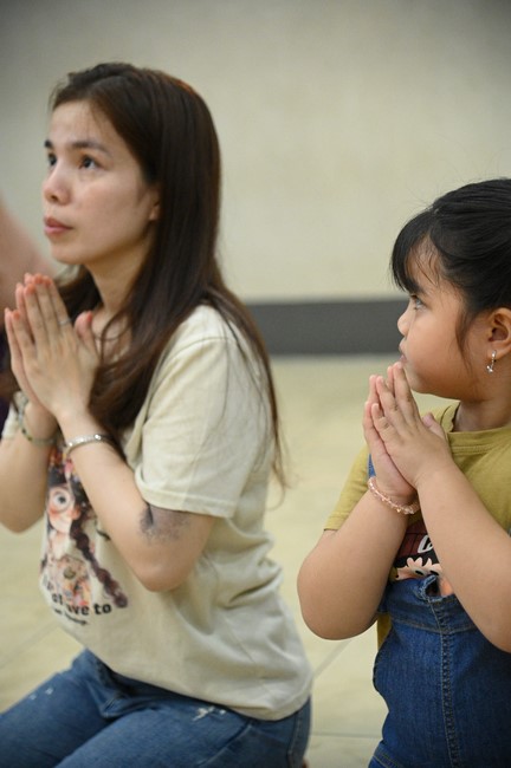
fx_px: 2027
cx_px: 256
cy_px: 384
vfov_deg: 21.5
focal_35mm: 95
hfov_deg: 14.4
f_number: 4
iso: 10000
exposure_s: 1/200
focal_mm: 95
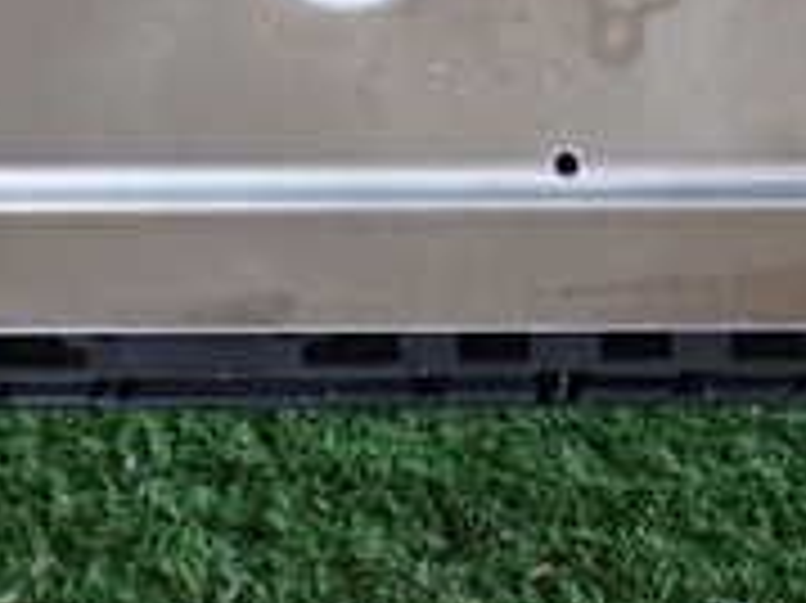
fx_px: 2815
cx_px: 518
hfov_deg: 16.3
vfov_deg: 12.0
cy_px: -117
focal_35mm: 121
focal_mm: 6.37
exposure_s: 1/40
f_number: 2.5
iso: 320
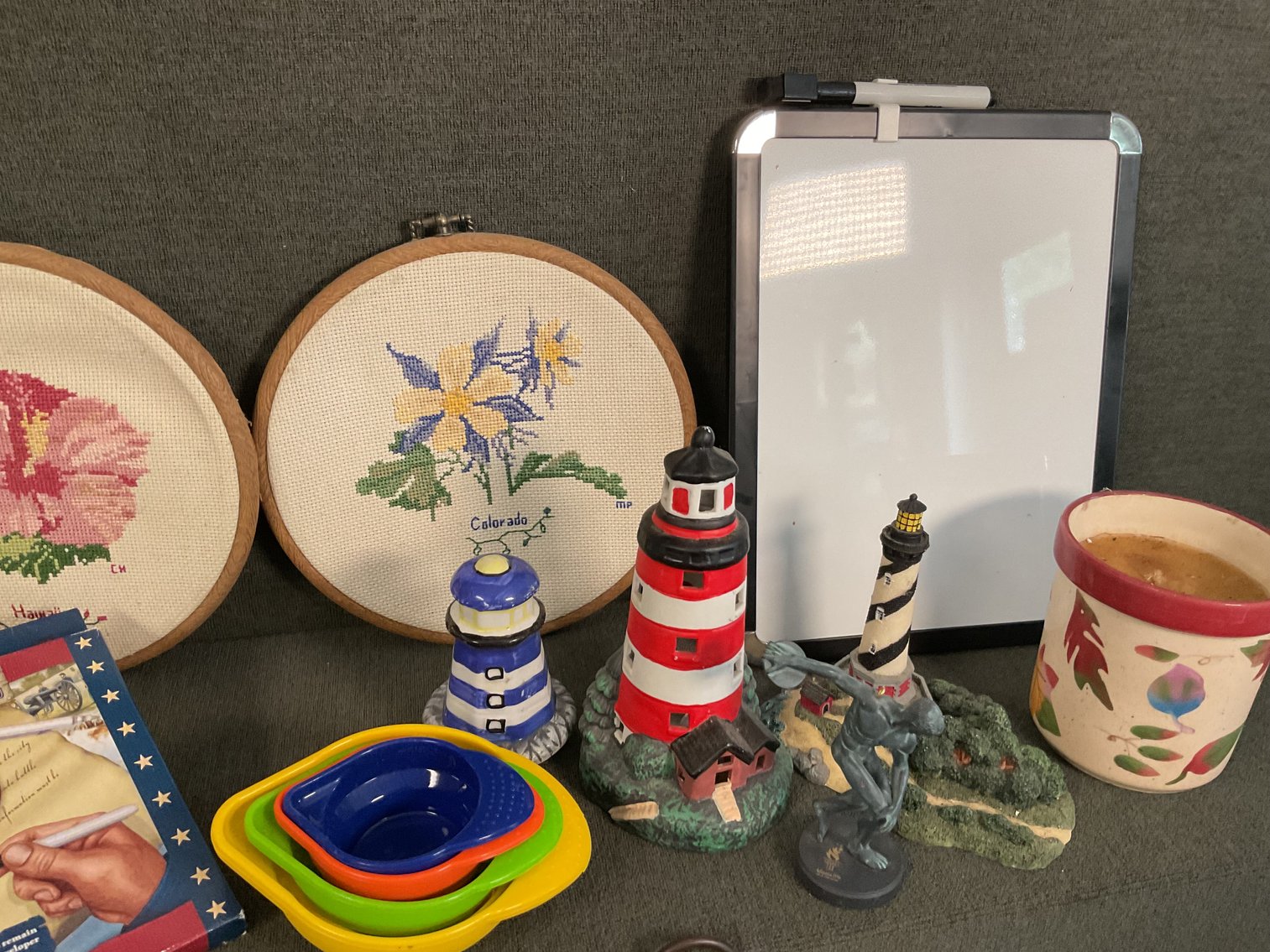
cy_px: 476
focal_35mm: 29
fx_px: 1064
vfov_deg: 48.2
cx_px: 635
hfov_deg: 61.7
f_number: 1.8
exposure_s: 1/60
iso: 160
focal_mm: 3
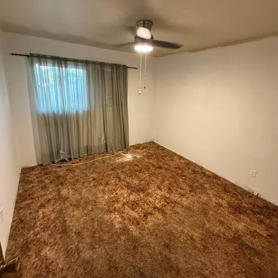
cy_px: 125
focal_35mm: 17
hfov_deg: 84.0
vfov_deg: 83.7
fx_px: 154
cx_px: 141
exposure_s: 1/60
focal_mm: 2.22
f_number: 2.2
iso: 640
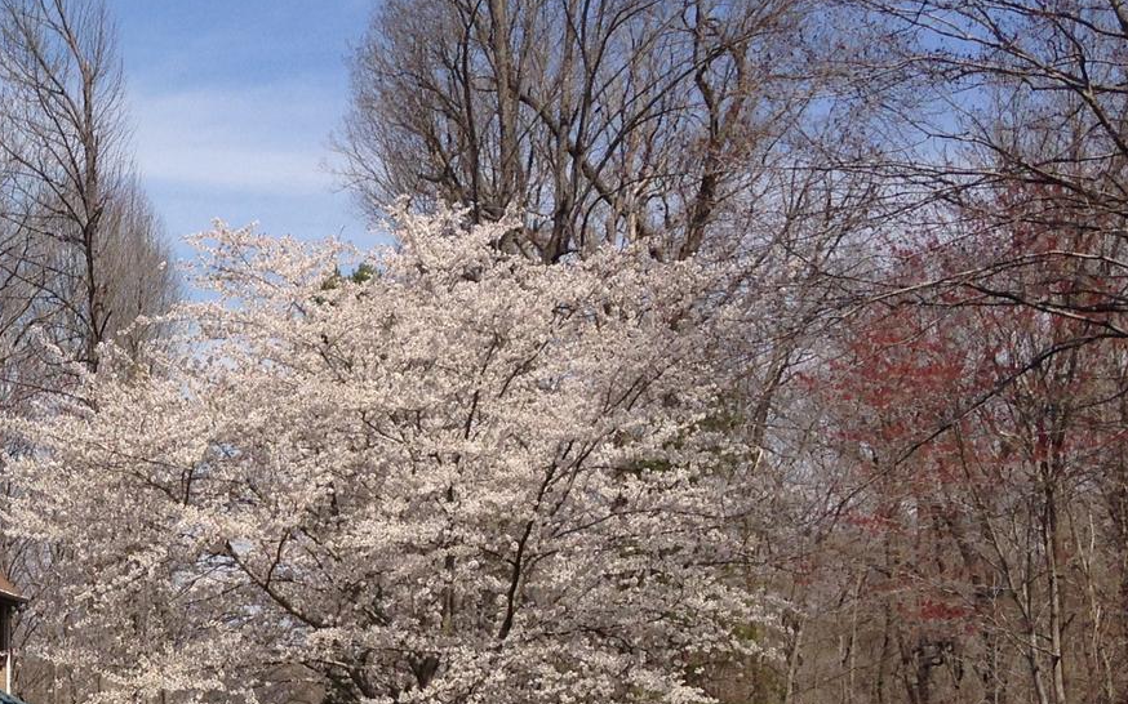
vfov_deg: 15.9
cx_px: -80
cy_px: 420
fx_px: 2520
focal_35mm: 82
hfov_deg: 23.8
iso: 50
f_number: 2.4
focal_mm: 4.12
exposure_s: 1/1938
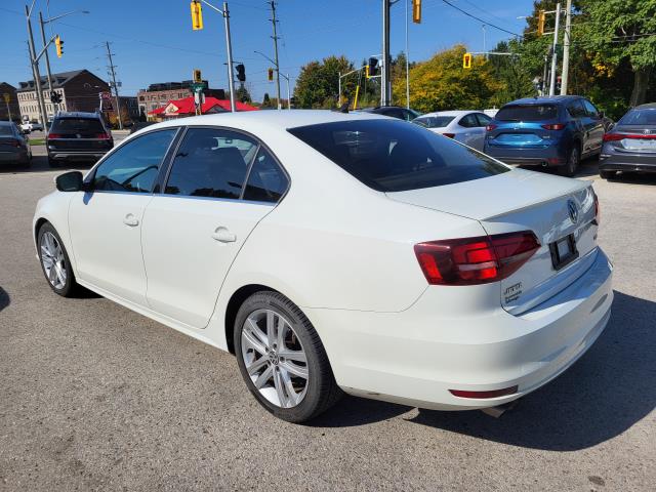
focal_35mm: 26
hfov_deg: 67.3
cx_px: 328
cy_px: 246
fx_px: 493
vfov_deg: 53.1
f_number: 1.8
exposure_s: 1/5300
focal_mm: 5.4
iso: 40
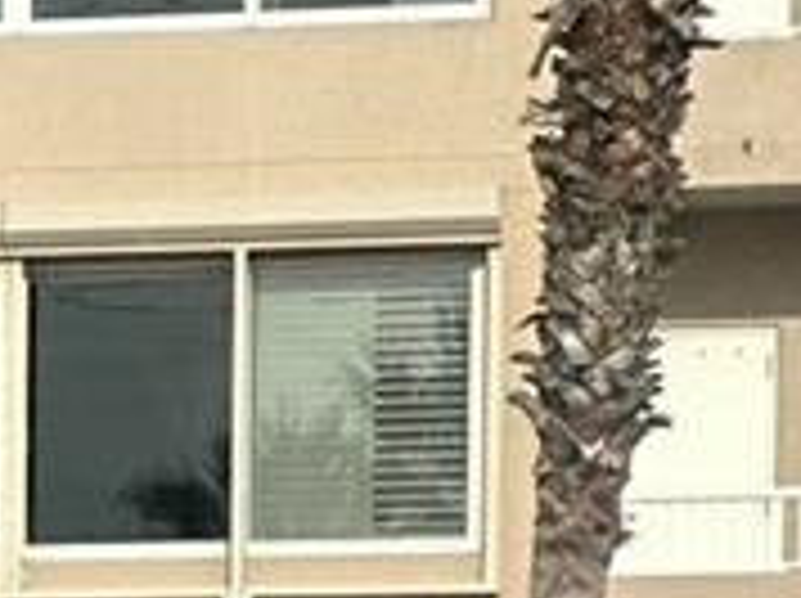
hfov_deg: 4.4
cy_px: 1533
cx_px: -1168
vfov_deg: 3.3
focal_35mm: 443
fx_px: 10237
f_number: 2.8
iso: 32
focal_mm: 9
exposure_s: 1/457
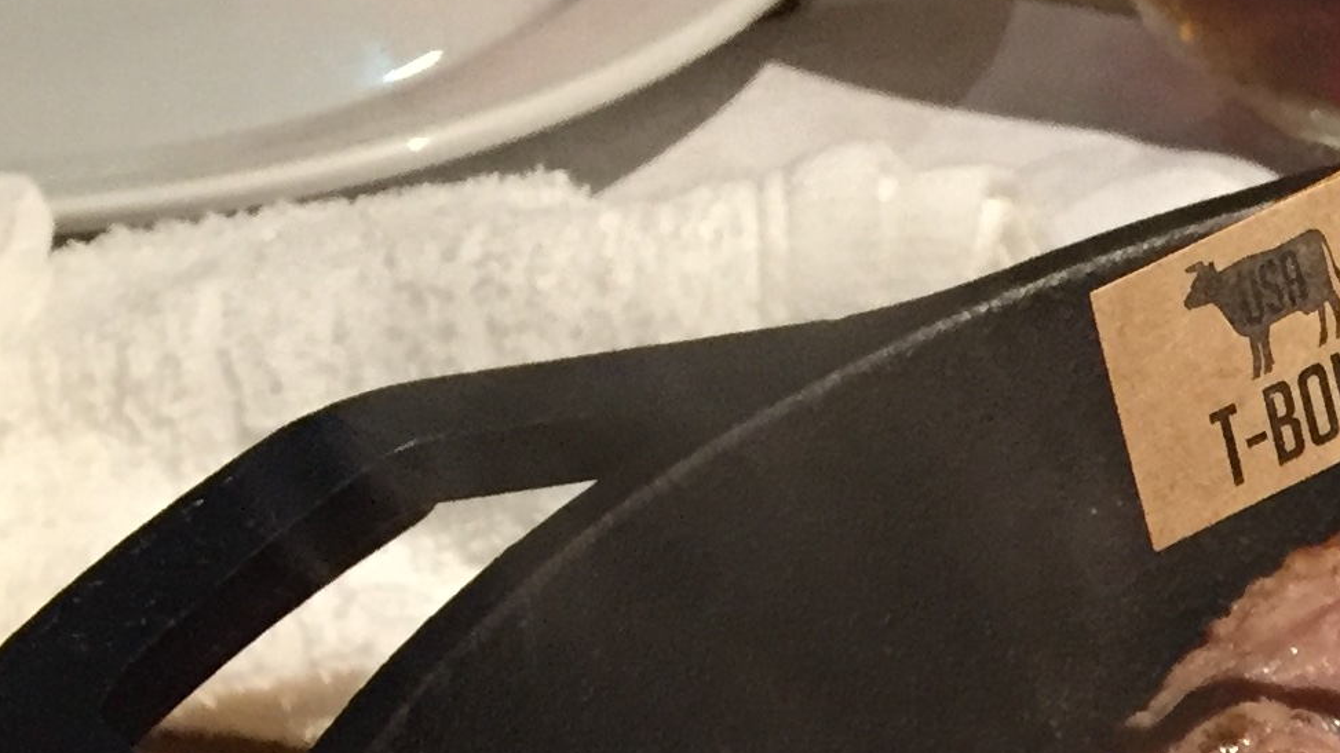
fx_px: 3766
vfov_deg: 10.9
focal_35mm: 106
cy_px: 1224
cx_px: 2201
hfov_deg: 17.4
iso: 160
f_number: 2.2
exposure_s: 1/30
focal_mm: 4.15
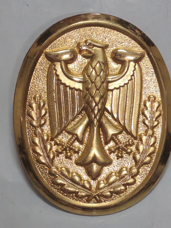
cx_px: 86
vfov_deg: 13.9
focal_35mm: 142
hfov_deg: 10.4
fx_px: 935
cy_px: 114
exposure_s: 1/50
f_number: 1.95
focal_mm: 5.52
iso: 500
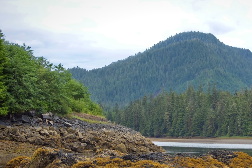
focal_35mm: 103
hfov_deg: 19.8
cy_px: 101
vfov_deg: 13.3
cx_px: 172
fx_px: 721
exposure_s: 1/160
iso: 100
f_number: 6.3
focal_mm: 70
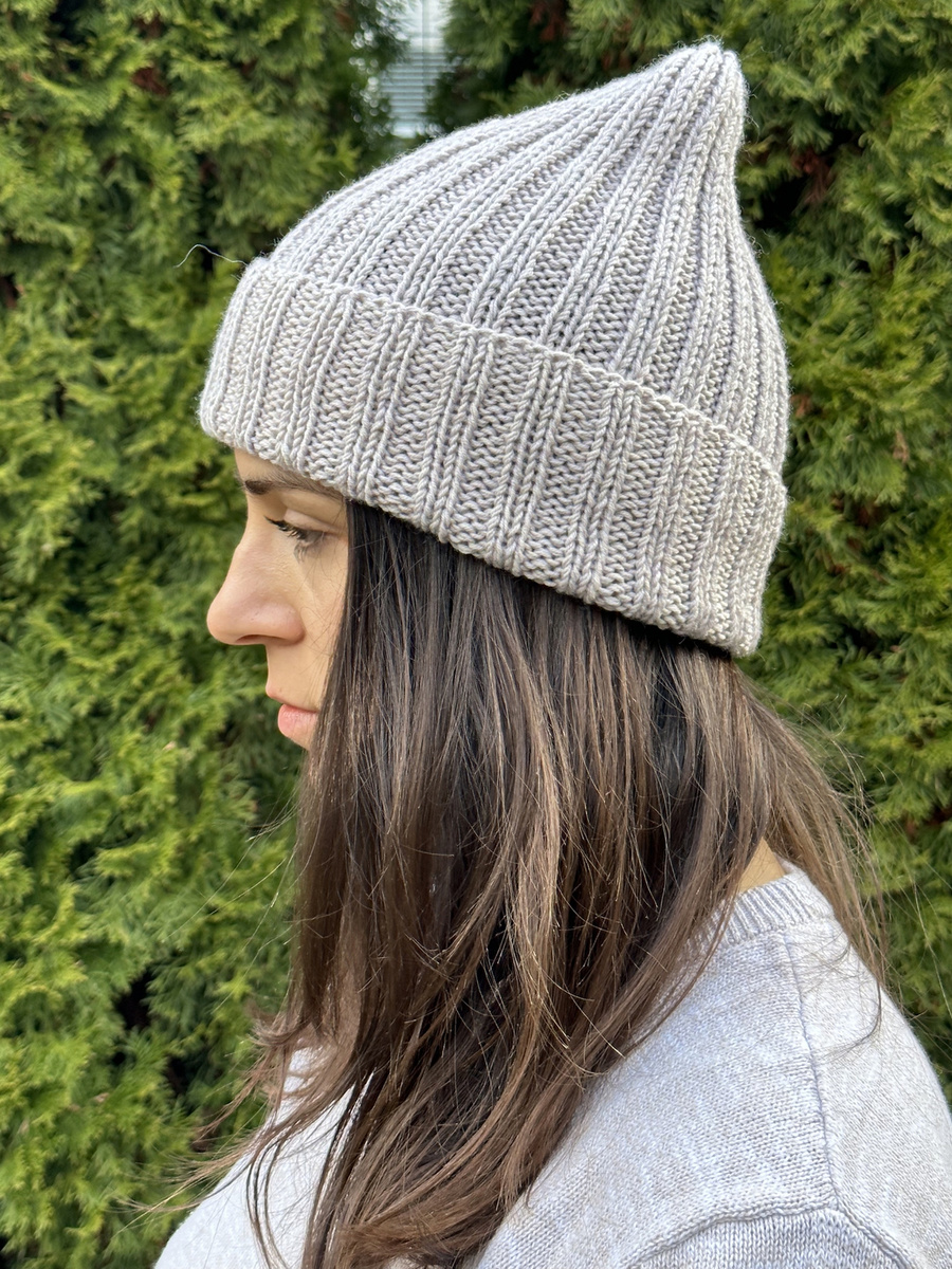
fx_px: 1760
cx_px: 476
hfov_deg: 30.3
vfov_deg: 39.7
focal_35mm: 48
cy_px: 634
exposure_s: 1/117
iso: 80
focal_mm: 6.86
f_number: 1.78
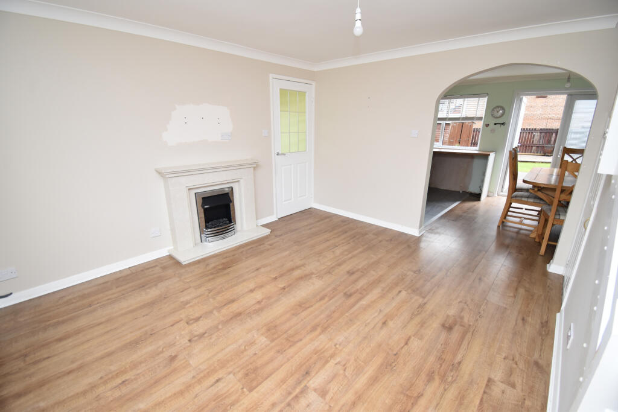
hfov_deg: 100.4
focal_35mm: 15
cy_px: 206
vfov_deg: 77.3
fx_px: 258
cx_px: 309
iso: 500
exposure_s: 1/250
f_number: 4.5
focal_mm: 10
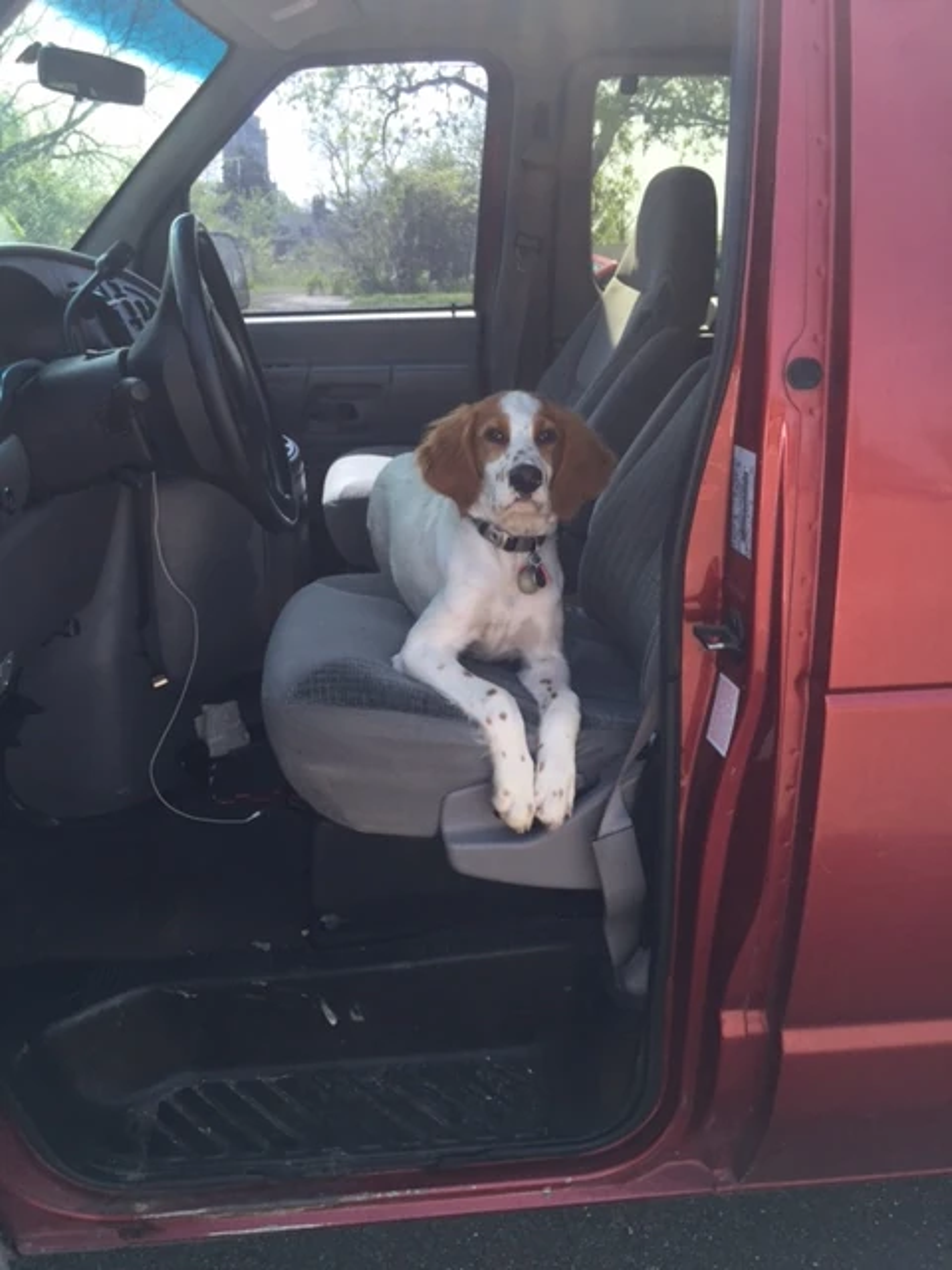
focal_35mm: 29
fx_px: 1063
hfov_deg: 48.2
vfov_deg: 61.7
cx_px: 476
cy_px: 635
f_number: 2.2
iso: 32
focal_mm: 4.15
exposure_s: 1/395
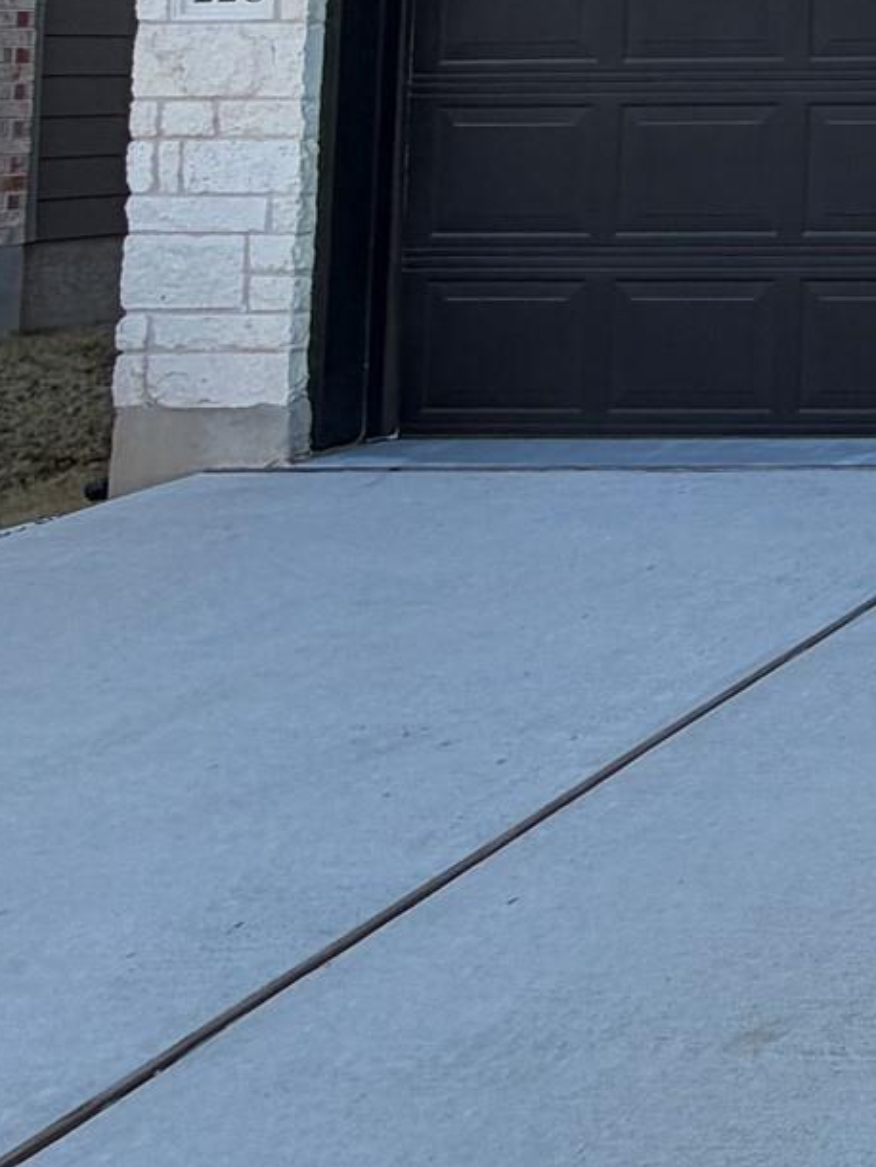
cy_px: -42
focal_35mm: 47
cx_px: 1916
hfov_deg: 17.1
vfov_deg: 35.8
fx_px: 1585
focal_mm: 2.22
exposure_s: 1/502
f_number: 2.2
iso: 50
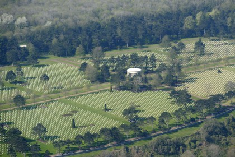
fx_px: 1305
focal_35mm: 200
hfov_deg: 10.3
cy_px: 78
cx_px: 118
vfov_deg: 6.9
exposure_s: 1/1600
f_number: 5
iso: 400
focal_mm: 200
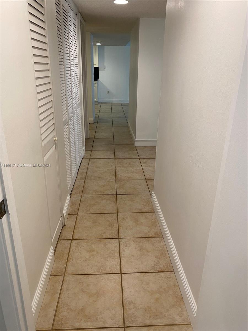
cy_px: 166
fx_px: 248
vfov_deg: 67.3
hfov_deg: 53.1
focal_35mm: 26
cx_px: 124
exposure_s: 1/60
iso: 100
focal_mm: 4.25
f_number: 1.8
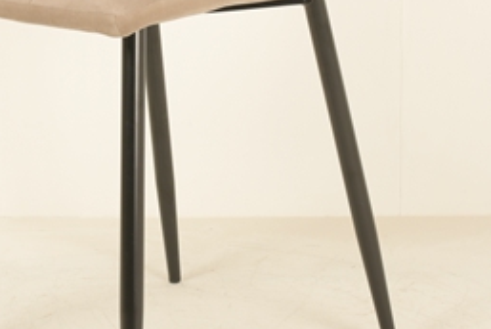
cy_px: 7
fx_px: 1912
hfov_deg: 14.6
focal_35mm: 140
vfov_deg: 9.8
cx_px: 195
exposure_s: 1/160
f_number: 10
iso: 100
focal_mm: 48
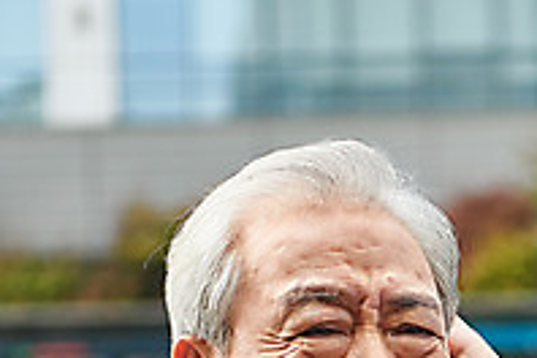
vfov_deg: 6.4
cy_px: 529
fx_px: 3162
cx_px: 595
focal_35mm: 212
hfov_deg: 9.6
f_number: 2.8
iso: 320
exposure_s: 1/1000
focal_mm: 70
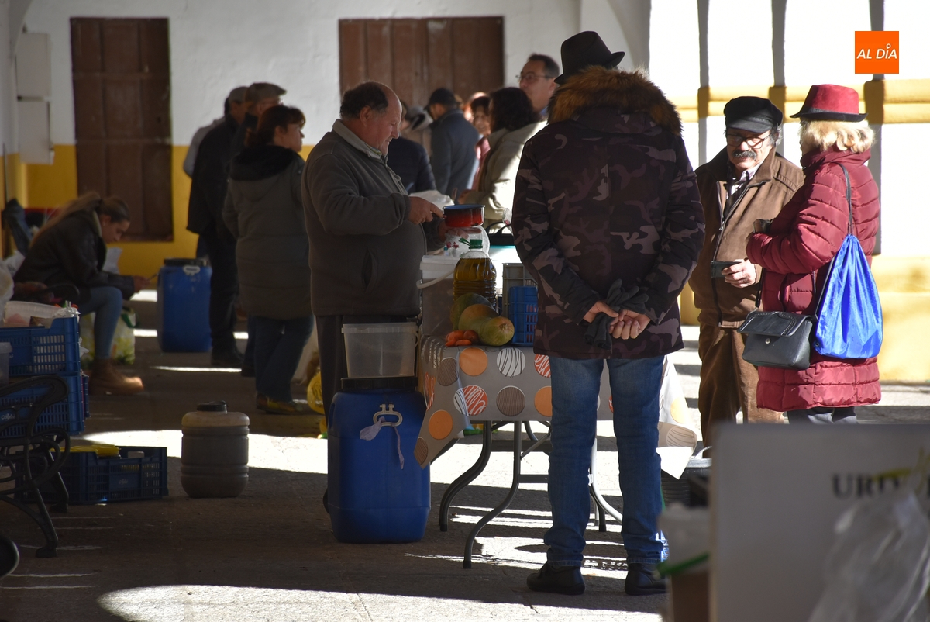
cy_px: 311
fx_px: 5429
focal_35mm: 210
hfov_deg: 9.8
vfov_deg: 6.6
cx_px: 465
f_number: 5.6
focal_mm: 140
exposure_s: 1/500
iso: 400
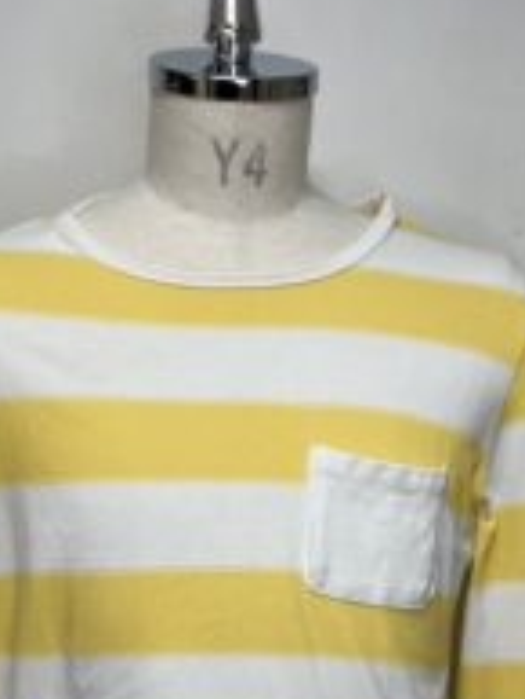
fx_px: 1172
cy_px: 608
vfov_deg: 31.9
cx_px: 235
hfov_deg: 25.2
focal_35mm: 58
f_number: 1.8
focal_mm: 3.99
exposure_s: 1/100
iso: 50
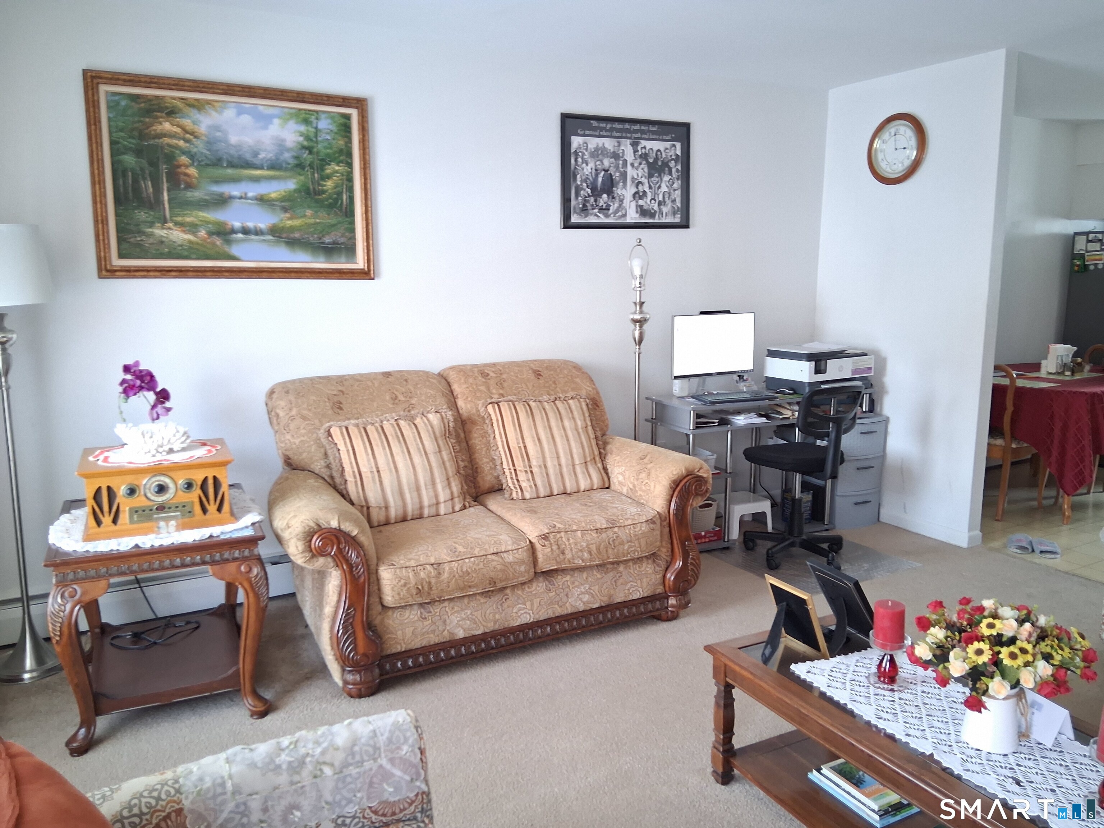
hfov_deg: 67.3
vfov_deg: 53.1
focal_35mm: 26
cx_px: 552
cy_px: 414
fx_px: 829
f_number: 1.8
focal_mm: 3.98
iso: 500
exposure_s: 1/30
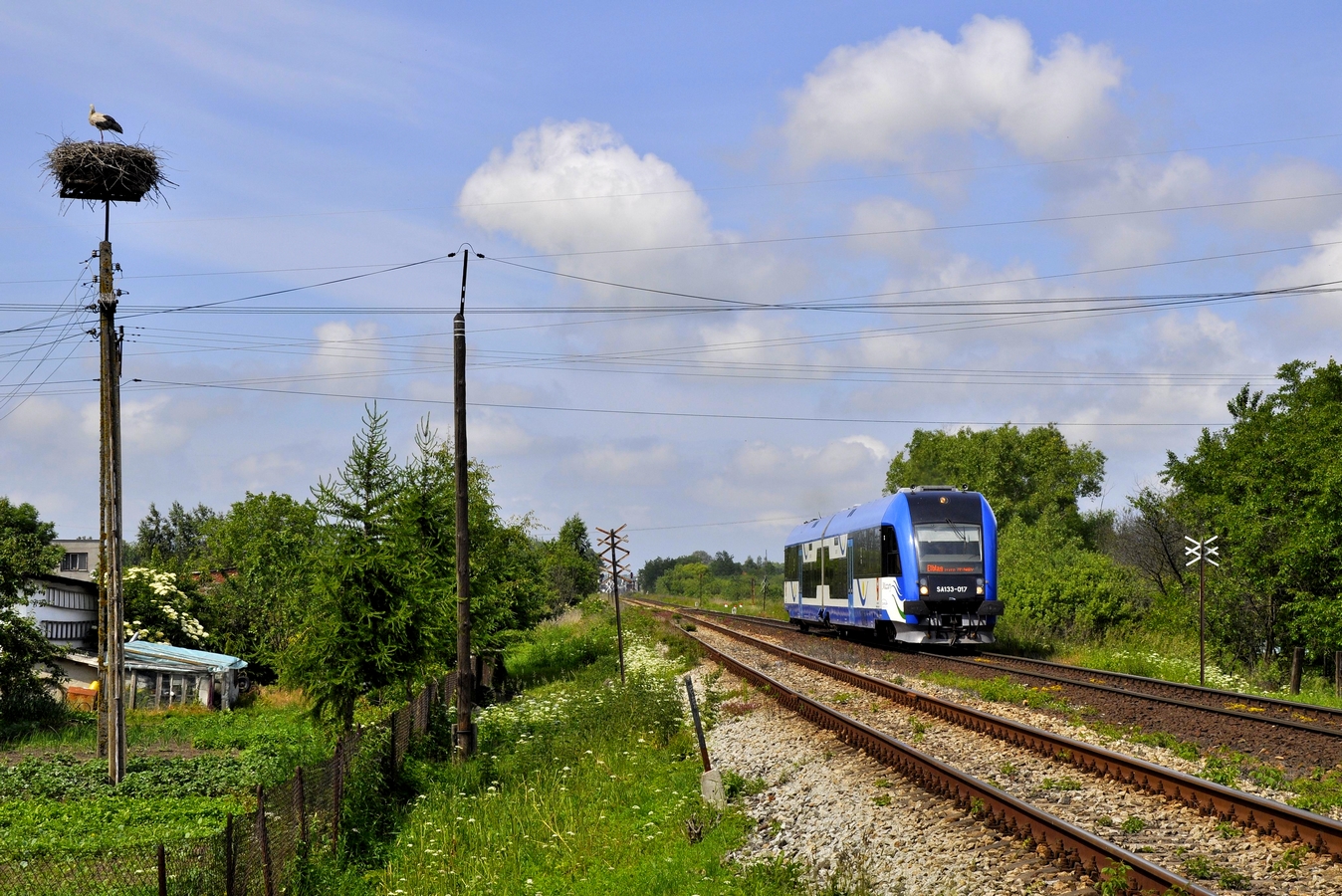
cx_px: 671
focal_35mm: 75
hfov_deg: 27.0
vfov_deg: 18.2
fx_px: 2797
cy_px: 448
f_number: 11
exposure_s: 1/500
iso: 200
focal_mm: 50
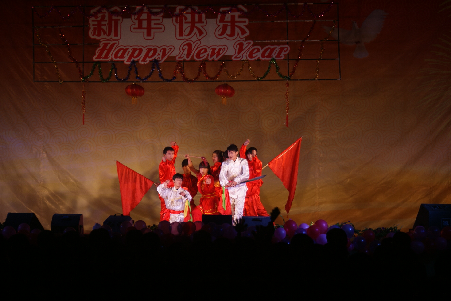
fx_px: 1315
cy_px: 150
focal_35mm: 105
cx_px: 226
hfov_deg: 19.5
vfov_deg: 13.0
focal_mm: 70
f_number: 5.6
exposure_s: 1/125
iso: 125
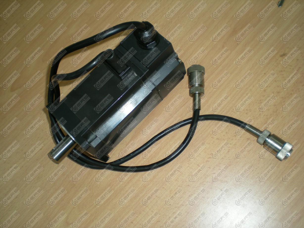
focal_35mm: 38
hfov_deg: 49.0
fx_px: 334
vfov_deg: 37.7
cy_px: 114
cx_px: 152
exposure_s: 1/30
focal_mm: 6.3
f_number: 3.1
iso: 50
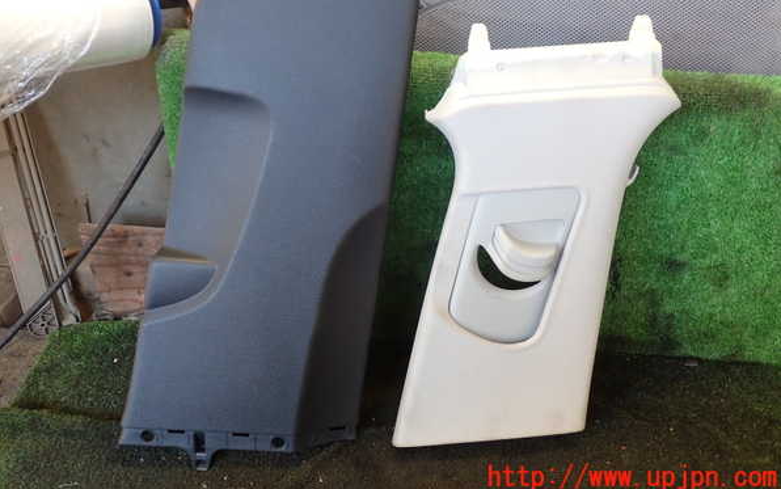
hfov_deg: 59.6
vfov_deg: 39.3
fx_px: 681
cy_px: 199
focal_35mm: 32
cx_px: 390
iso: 200
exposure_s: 1/60
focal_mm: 5.4
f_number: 2.3
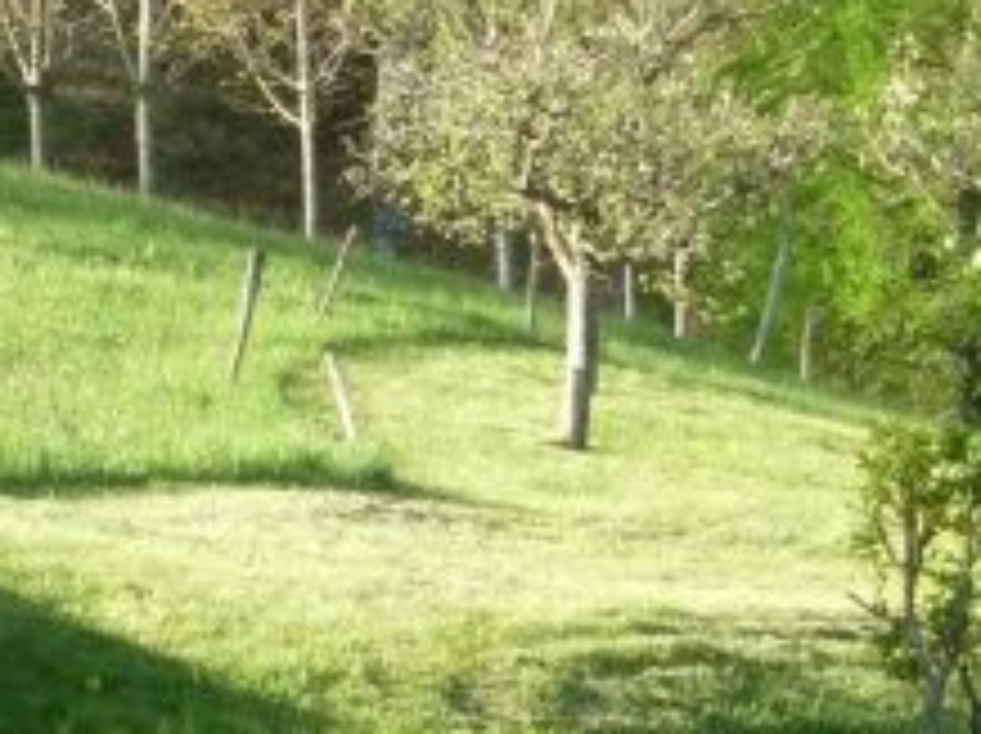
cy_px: -95
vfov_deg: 6.7
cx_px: 1706
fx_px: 6256
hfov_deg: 8.6
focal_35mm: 221
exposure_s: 1/80
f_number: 4.7
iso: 80
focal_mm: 8.2
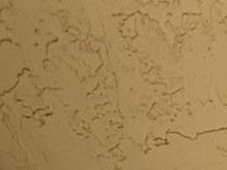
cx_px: 361
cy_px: 671
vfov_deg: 8.2
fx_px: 689
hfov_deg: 16.6
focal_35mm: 105
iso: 100
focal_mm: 2.22
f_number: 2.2
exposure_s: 1/99
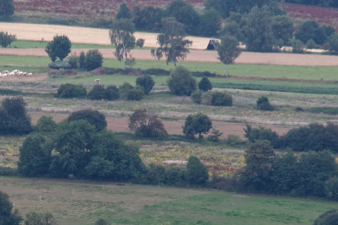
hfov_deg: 3.6
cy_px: 304
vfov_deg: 2.4
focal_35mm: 578
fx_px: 5425
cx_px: -39
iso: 200
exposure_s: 1/30
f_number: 13
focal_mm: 135
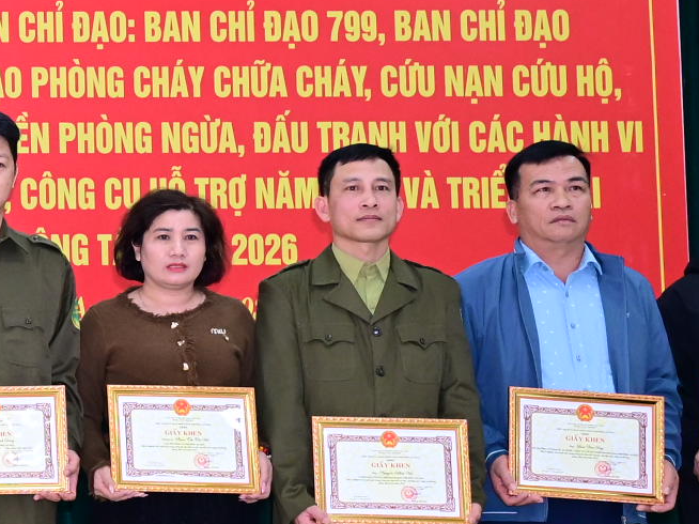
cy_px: 266
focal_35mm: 129
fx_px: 2604
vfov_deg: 11.5
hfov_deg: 13.5
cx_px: -600
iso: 2000
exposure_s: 1/160
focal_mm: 29
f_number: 4
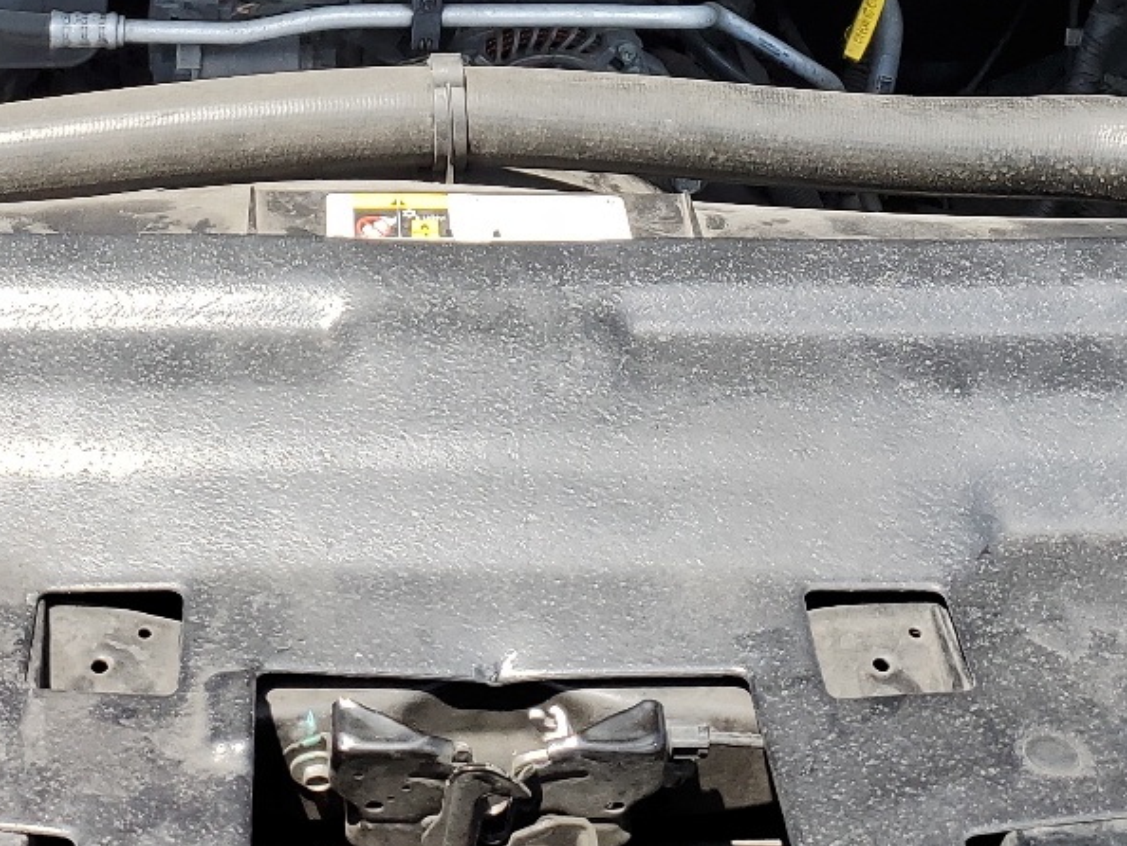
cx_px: 434
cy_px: -176
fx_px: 2280
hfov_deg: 27.7
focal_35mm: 70
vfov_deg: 19.7
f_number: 1.5
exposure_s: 1/1250
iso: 50
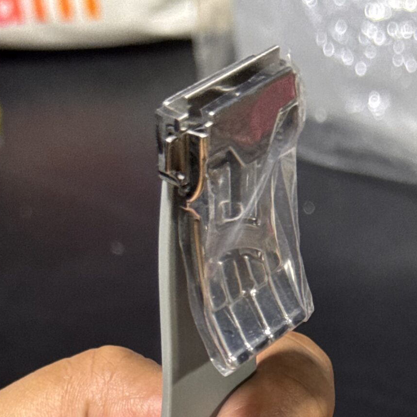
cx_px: 318
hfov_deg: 13.8
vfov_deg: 13.2
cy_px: 580
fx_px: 1717
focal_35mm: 126
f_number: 1.78
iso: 200
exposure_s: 1/50
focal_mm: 6.76
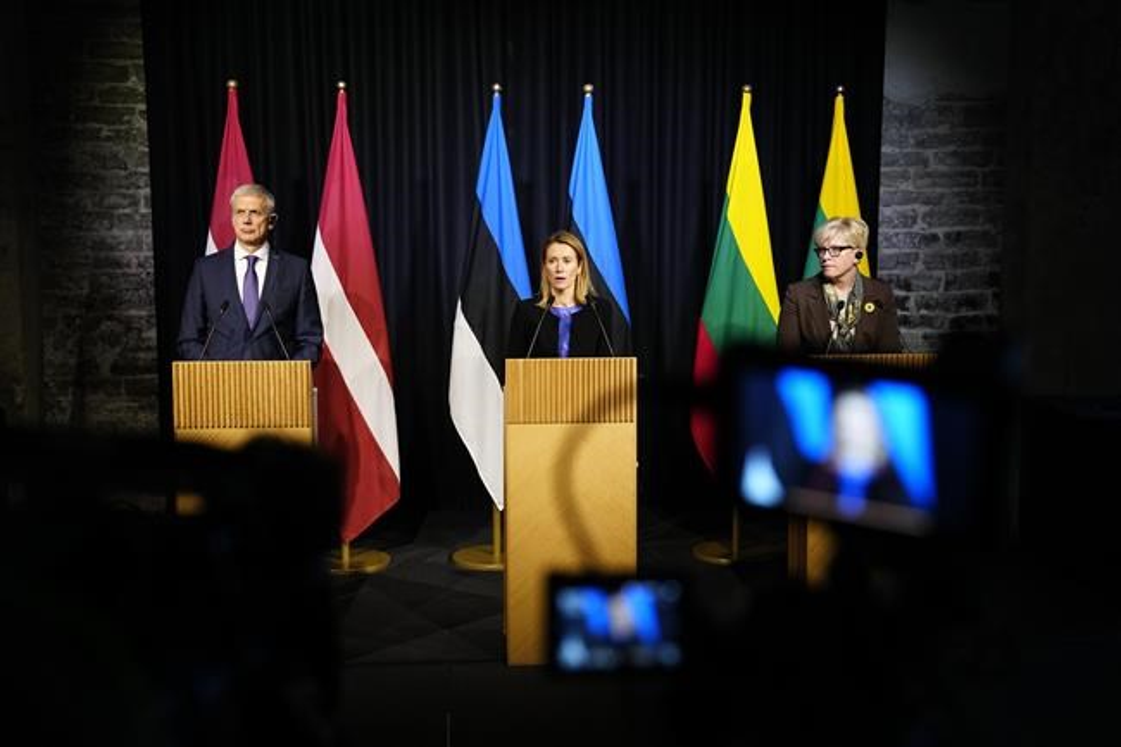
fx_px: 1463
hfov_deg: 41.9
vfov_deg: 28.6
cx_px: 560
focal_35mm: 47
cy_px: 374
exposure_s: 1/400
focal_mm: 47
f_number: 2.8
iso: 2000
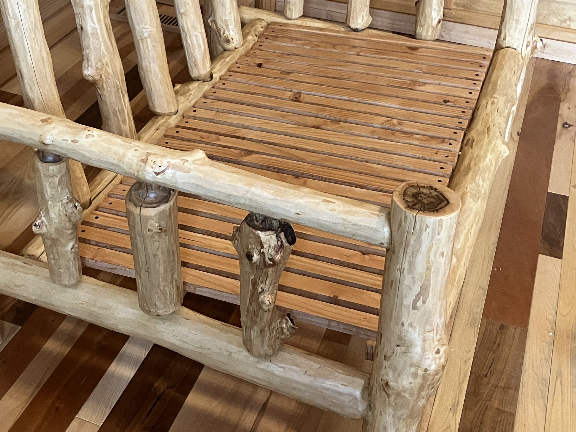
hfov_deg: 37.3
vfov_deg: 28.4
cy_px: 151
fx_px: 849
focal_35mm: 51
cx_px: 217
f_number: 1.8
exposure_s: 1/60
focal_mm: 3.99
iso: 320
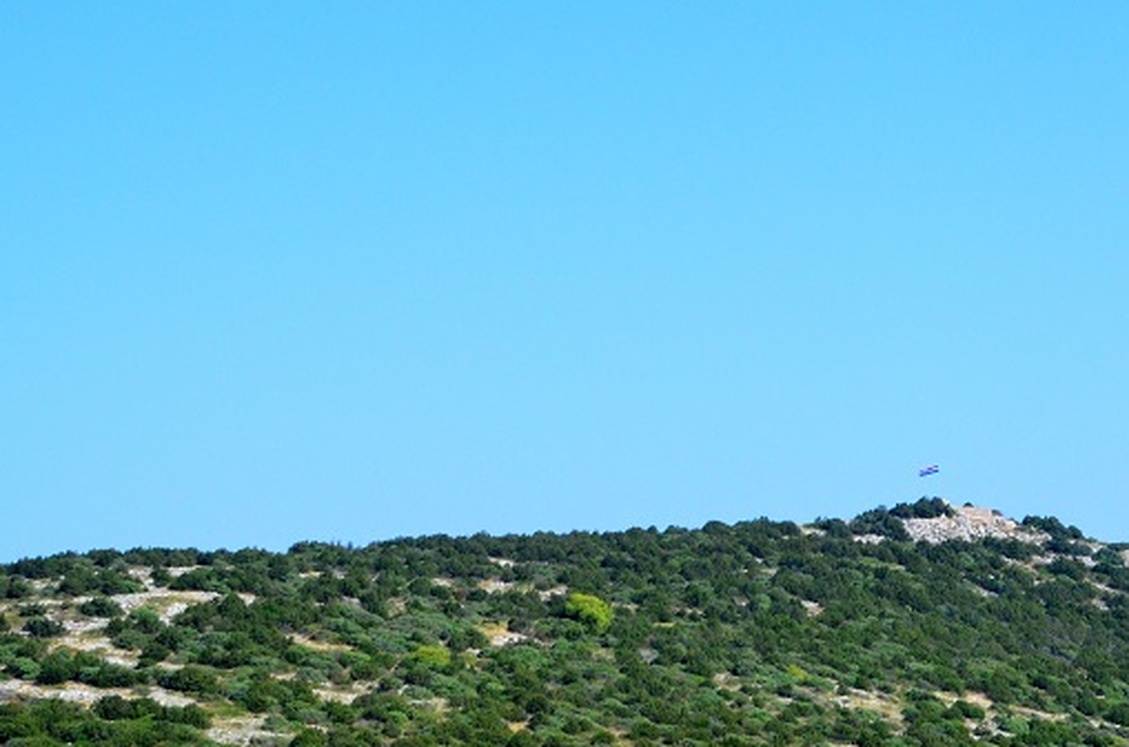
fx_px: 3223
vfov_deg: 13.2
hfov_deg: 19.7
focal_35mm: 103
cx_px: 897
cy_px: 303
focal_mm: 35
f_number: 3.5
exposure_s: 1/8000
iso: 1100
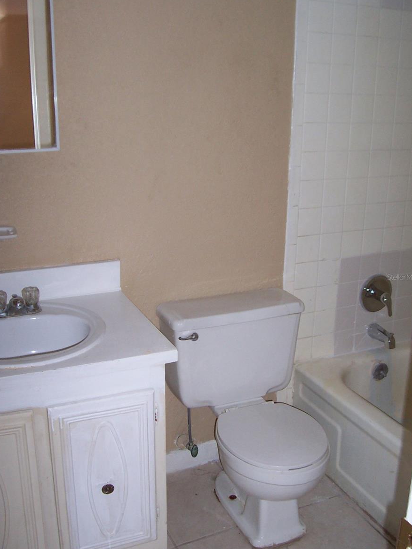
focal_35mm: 38
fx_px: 603
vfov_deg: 49.0
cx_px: 209
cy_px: 277
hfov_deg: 37.7
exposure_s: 1/2
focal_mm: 5.6
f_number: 2.8
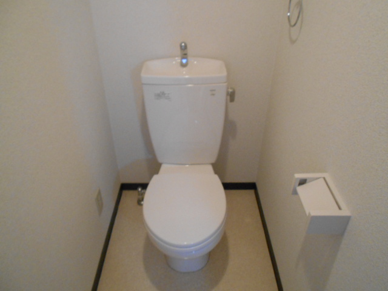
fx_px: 291
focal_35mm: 26
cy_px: 146
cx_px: 194
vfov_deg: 53.1
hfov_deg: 67.3
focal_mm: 4.6
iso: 500
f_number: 3.2
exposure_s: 1/8
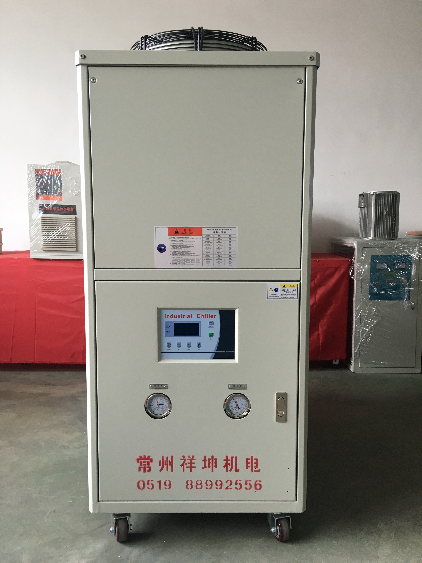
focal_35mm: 29
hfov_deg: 48.2
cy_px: 282
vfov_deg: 61.7
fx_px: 471
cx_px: 211
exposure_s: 1/33
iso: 50
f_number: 2.2
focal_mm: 4.15
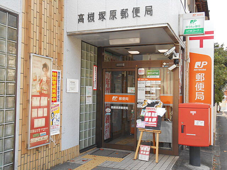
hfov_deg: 45.8
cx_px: 114
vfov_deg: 35.1
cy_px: 85
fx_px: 269
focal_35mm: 41
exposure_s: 1/250
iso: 220
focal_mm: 7.2
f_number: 3.9
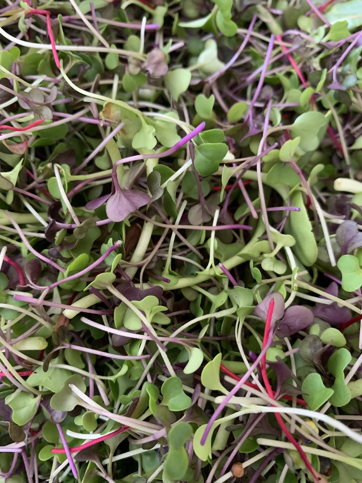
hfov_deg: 53.1
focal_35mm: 26
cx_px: 181
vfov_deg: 67.3
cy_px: 242
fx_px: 363
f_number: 1.8
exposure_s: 1/60
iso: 250
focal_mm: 4.25
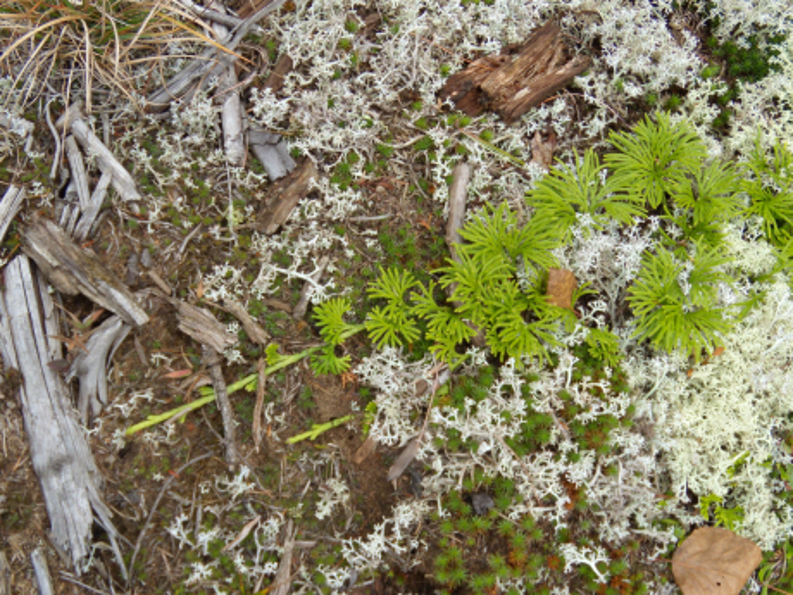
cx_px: 396
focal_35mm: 36
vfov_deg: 39.7
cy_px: 298
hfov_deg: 51.4
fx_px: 825
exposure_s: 1/160
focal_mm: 6.4
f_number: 3.6
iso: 80
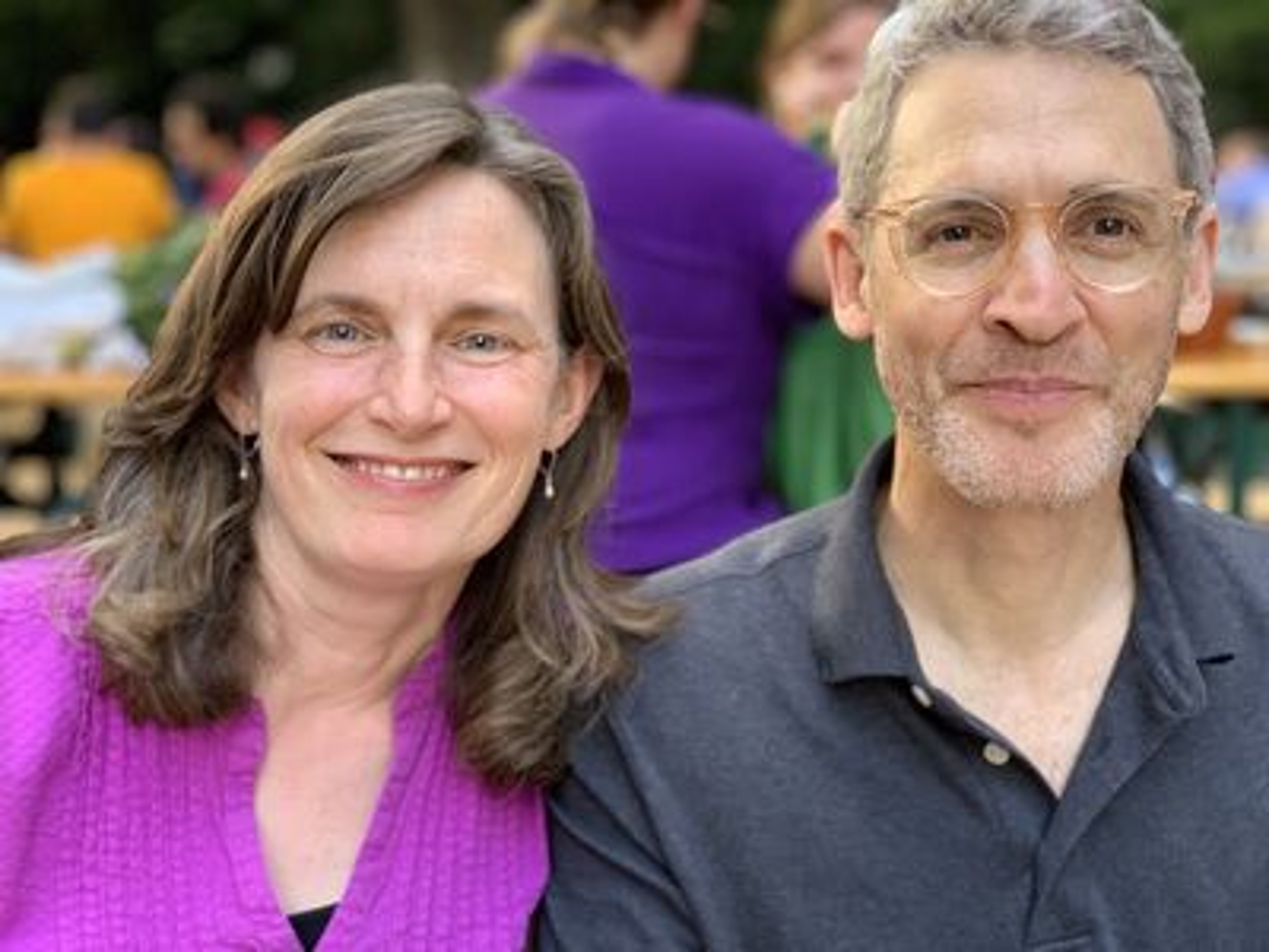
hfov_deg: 36.8
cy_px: 476
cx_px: 634
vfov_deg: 28.0
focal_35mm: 52
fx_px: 1906
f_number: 2.4
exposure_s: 1/102
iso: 125
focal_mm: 6
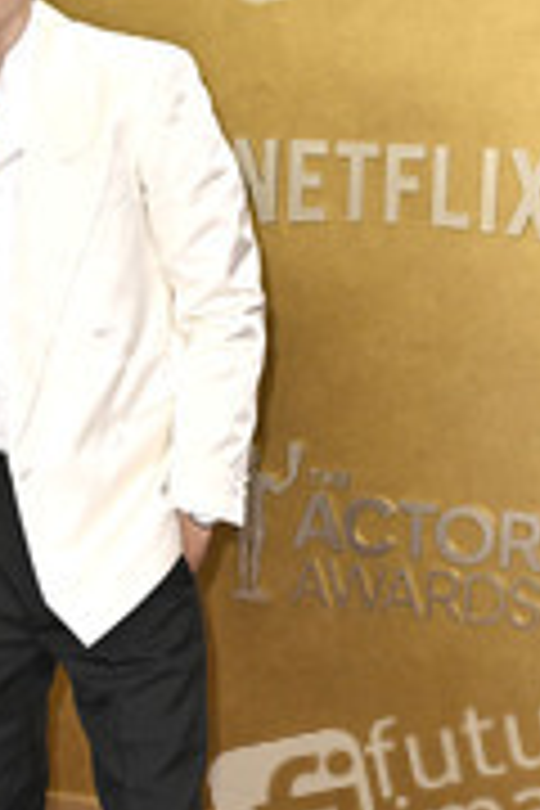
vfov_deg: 18.7
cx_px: 32
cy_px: 572
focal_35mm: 109
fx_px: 2452
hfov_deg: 12.5
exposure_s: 1/320
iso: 2500
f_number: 6.3
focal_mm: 49
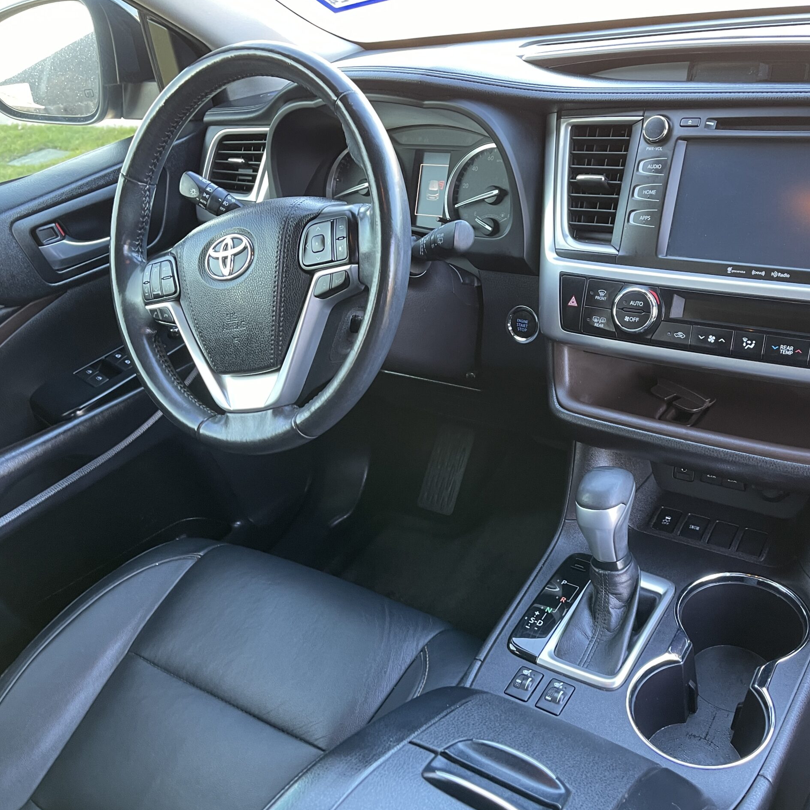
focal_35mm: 30
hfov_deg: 53.9
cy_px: 408
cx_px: 453
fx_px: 794
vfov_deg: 54.0
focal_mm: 5.1
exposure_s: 1/60
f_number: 1.6
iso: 160
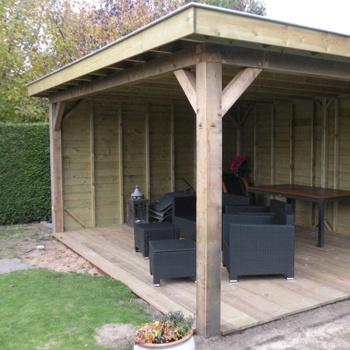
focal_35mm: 39
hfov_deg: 42.4
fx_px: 446
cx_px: 227
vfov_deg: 42.8
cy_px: 175
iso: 288
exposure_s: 1/61.5
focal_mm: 5.8
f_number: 3.2
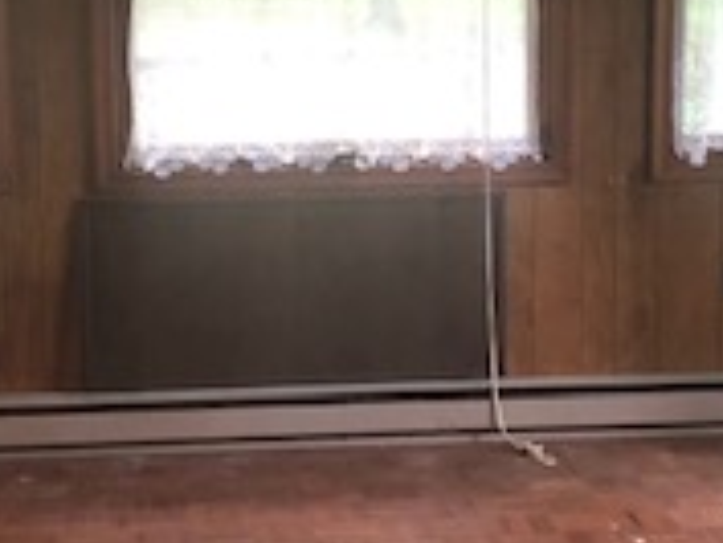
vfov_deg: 14.7
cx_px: 380
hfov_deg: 19.4
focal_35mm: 101
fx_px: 2111
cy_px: 233
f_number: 1.8
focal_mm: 4
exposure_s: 1/9
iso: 100
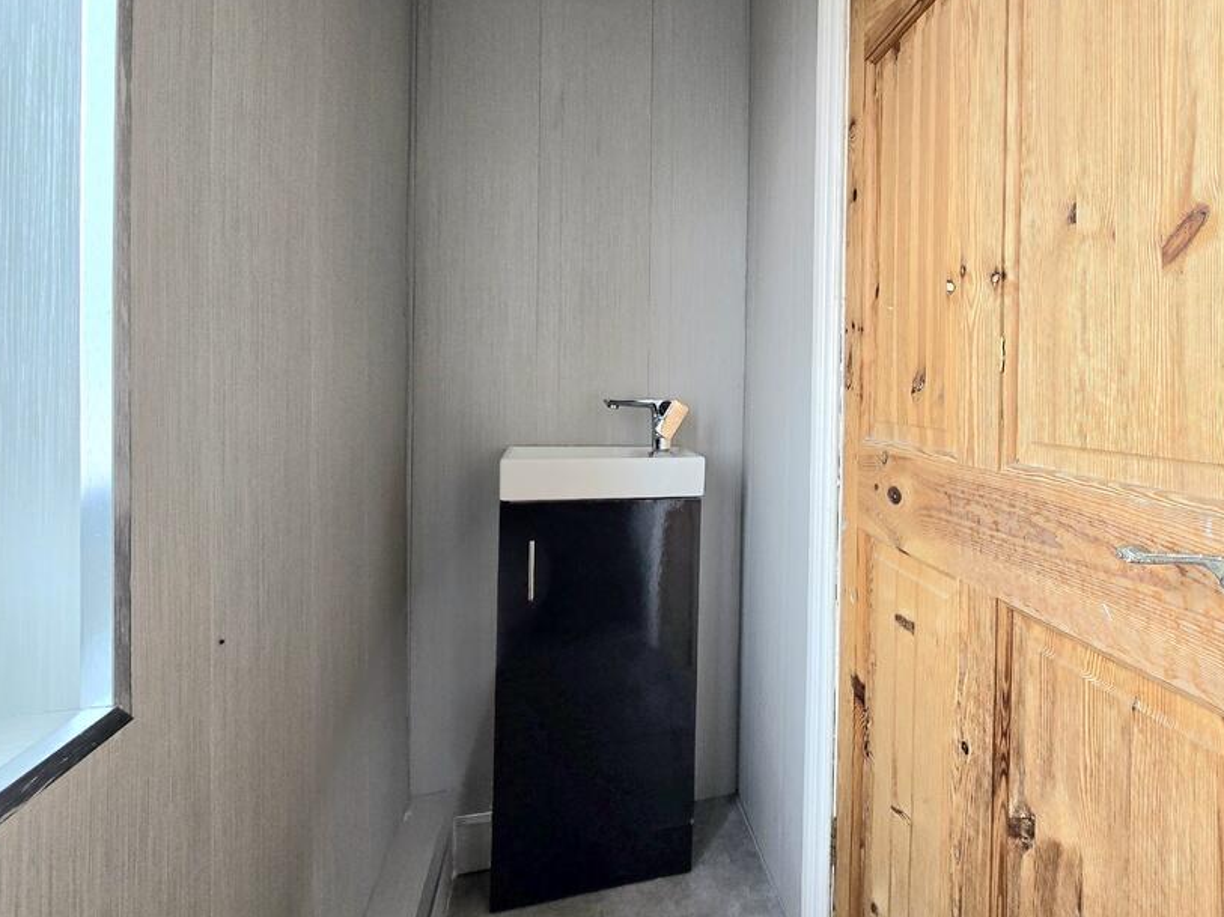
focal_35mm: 16
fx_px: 565
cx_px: 736
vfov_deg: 77.4
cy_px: 378
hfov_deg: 93.3
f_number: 2.2
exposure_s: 1/60.2
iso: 100
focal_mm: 2.2
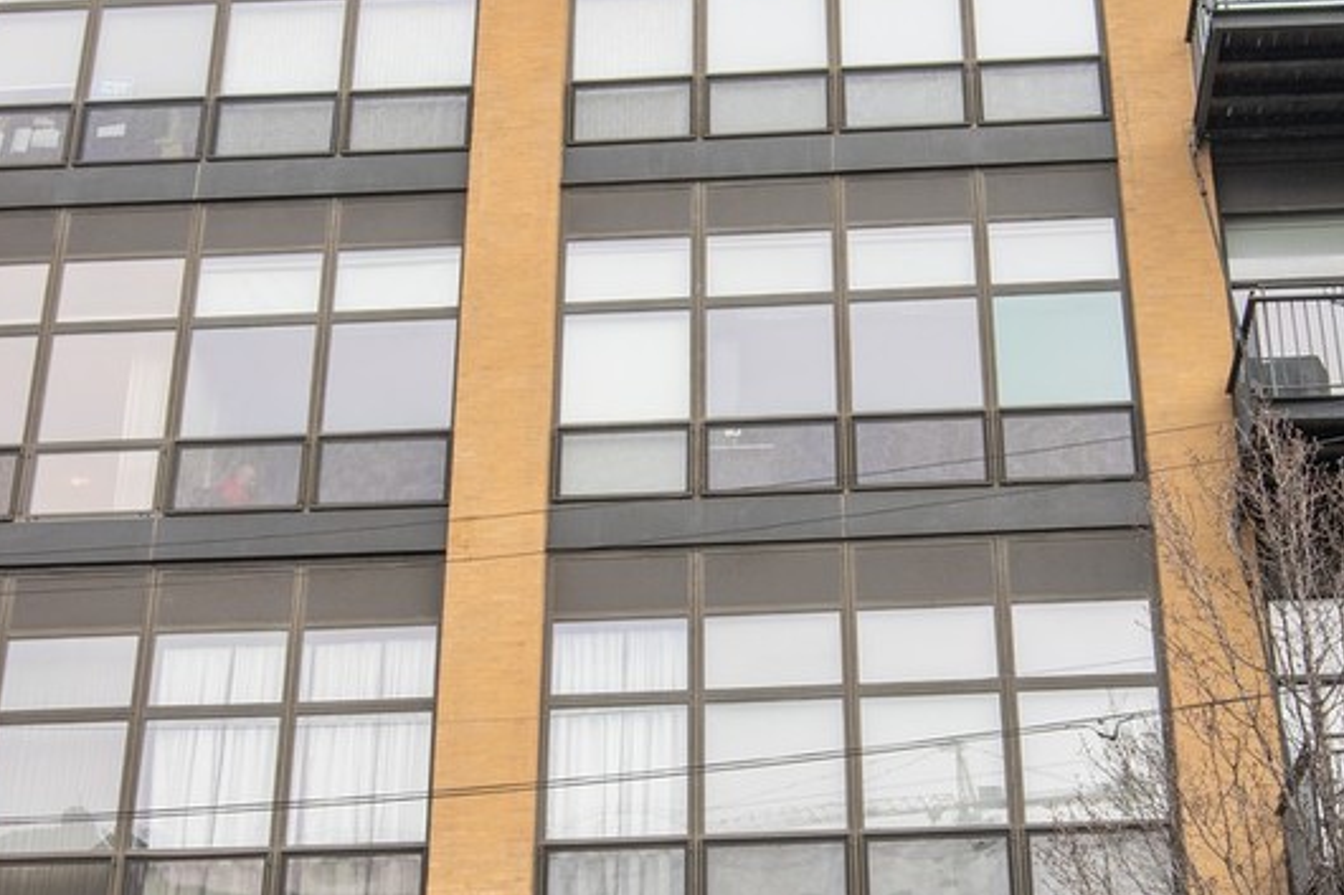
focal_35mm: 55
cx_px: 765
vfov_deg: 24.6
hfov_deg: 36.2
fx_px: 2053
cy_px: 532
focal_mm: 18
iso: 200
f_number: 8
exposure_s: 1/100
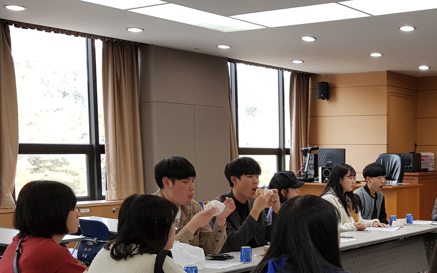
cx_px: 412
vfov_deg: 23.9
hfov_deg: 35.4
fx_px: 631
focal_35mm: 53
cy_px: 236
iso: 50
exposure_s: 1/60
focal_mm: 4.2
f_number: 1.7
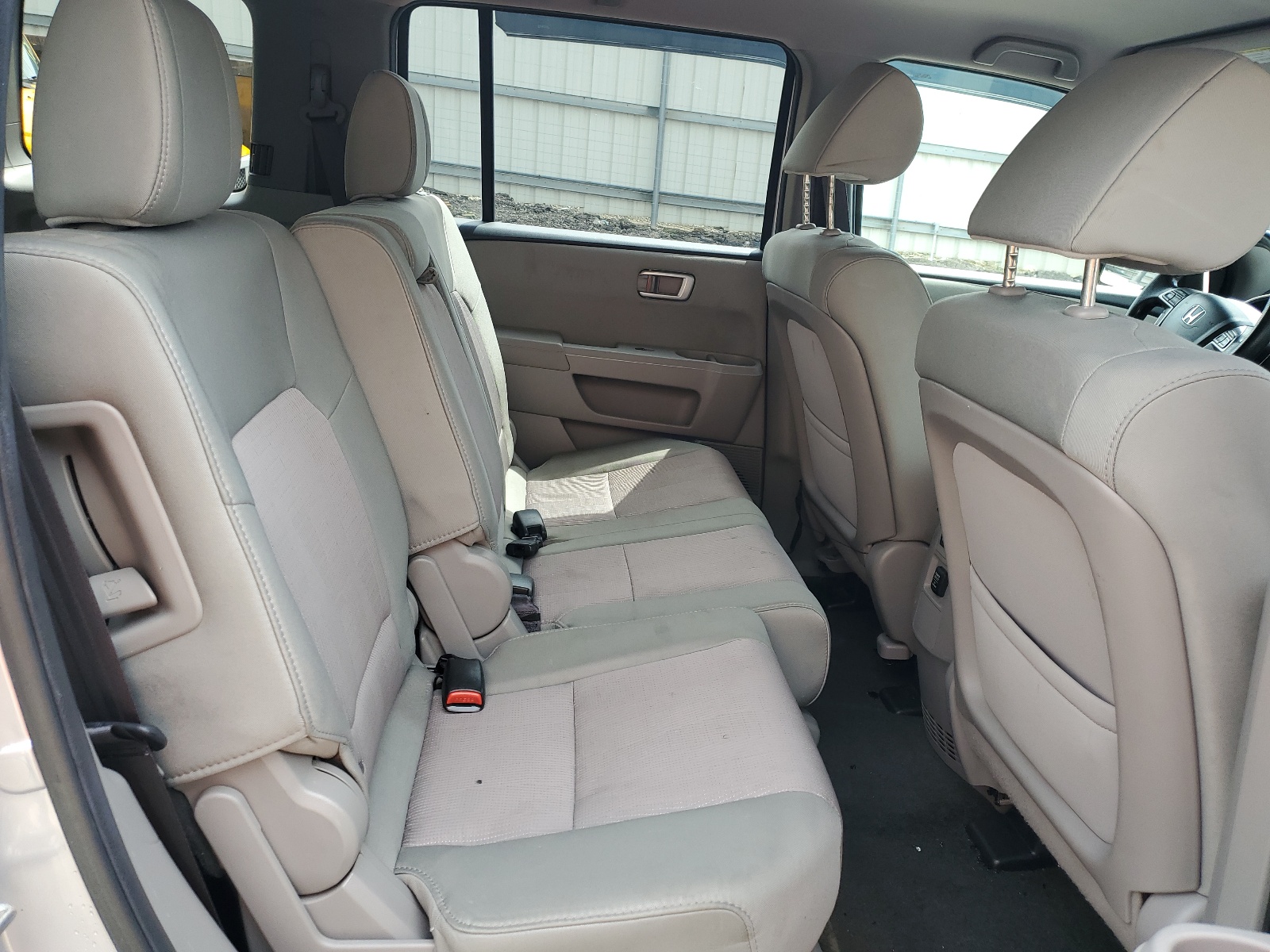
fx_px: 954
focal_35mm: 26
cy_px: 476
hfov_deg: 67.3
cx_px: 635
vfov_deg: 53.1
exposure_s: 1/357
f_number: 1.5
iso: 50
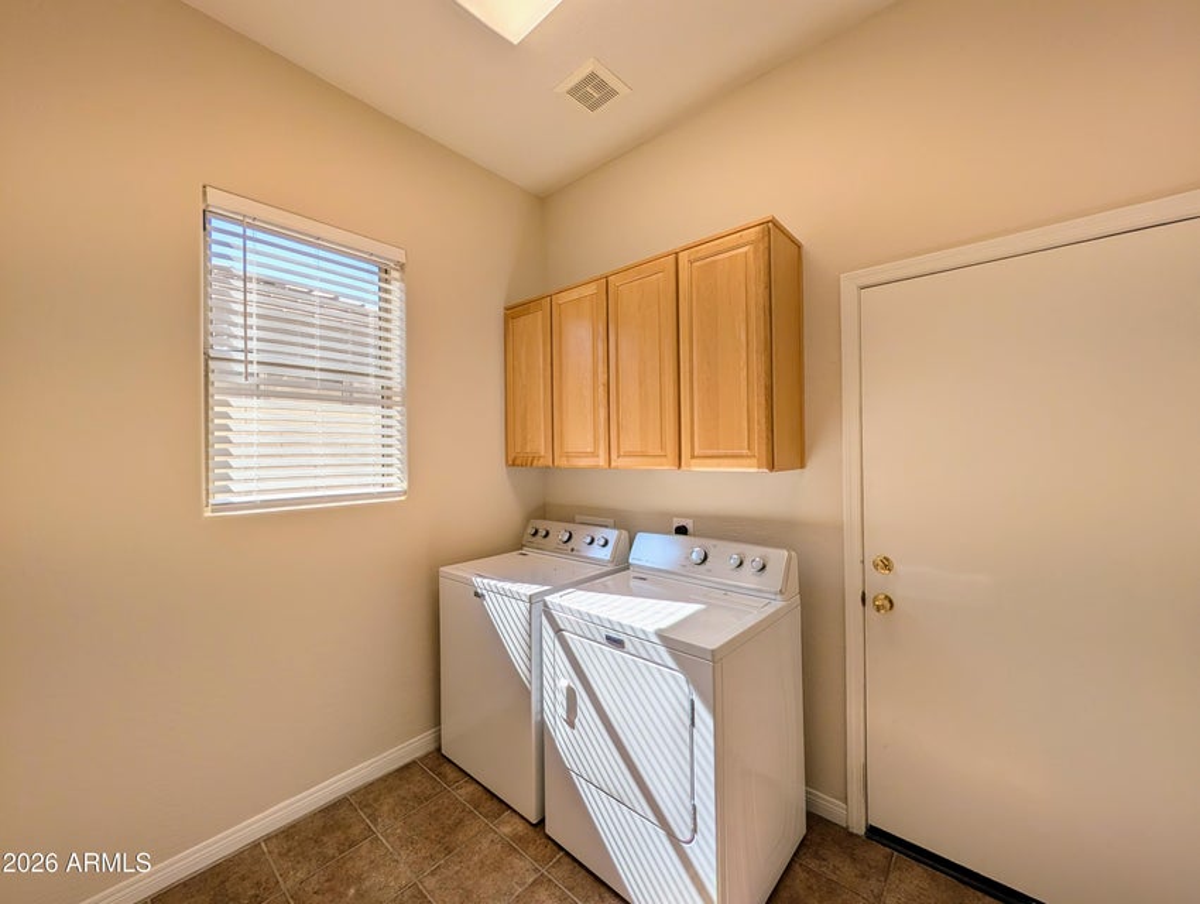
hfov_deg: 110.5
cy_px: 452
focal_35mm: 12
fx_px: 417
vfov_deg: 94.6
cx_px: 600
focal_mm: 2.02
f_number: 1.7
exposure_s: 1/1085
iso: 43
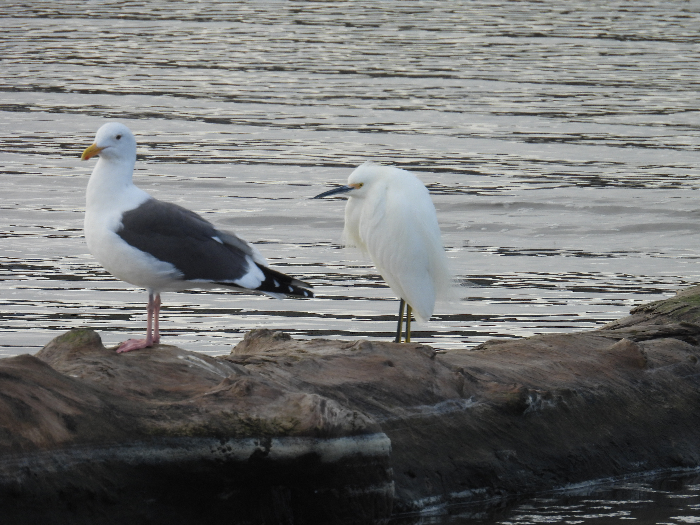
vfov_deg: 1.4
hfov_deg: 1.8
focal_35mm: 1100
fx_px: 22244
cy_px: 262
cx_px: 350
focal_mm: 196
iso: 125
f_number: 5.6
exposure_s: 1/250
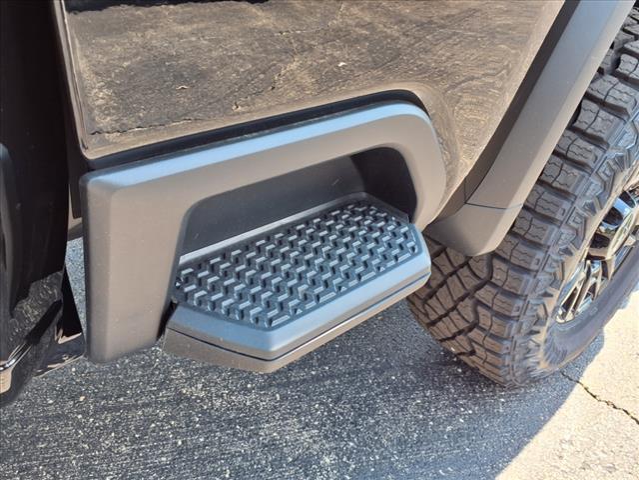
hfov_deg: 65.3
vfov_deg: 51.4
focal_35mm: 27
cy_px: 240
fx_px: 498
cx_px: 320
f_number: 1.9
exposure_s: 1/120
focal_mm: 3.58
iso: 40
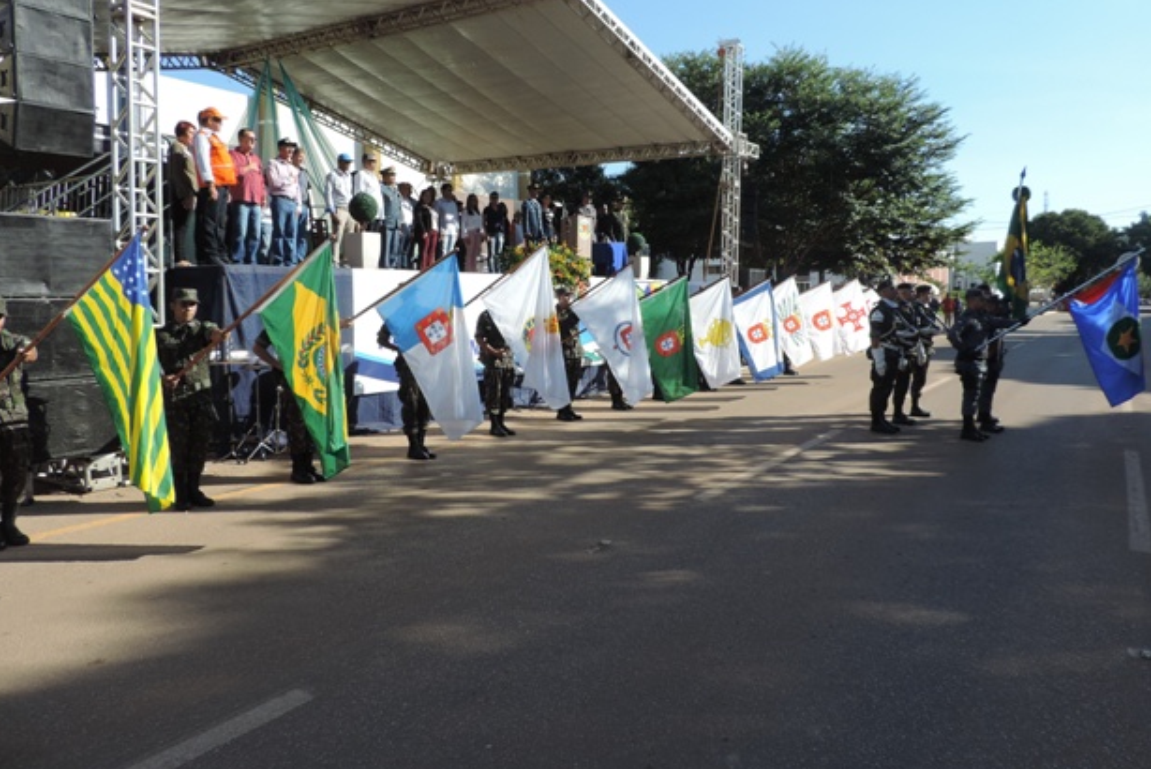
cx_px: 583
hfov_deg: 69.4
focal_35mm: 26
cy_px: 345
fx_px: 832
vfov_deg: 49.5
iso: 80
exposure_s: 1/640
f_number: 3
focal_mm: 4.3
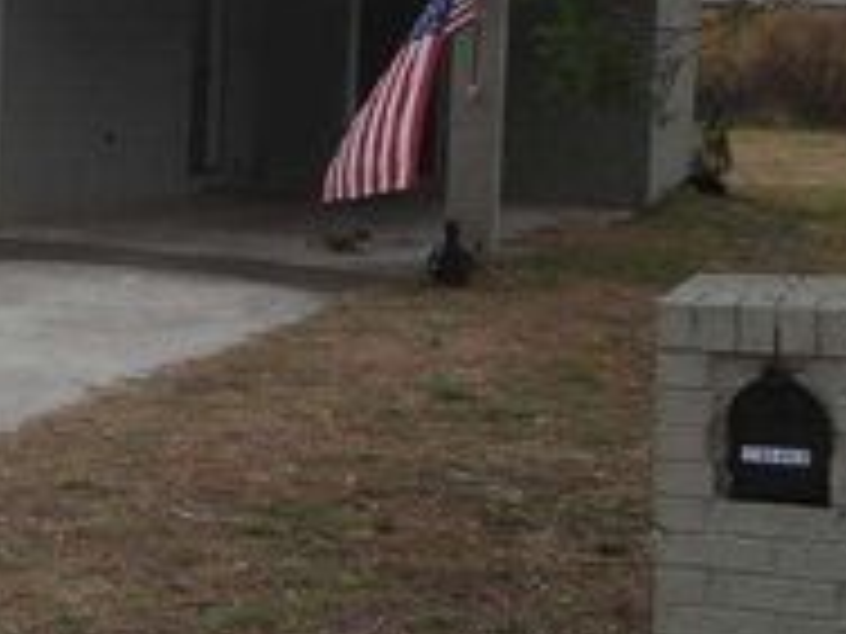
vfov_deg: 18.3
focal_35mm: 80
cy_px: 137
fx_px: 1955
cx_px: -189
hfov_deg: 22.4
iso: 100
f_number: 3.2
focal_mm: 5.4
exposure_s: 1/800
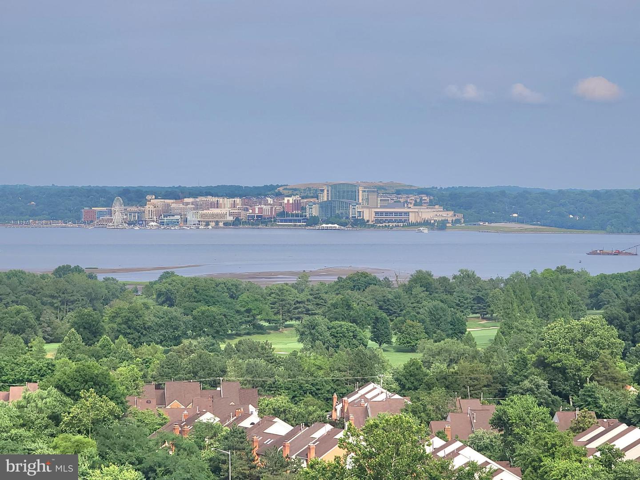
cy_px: 240
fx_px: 1904
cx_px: 320
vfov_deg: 14.4
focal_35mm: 103
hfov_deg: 19.1
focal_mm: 19
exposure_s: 1/455
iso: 25
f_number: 3.5
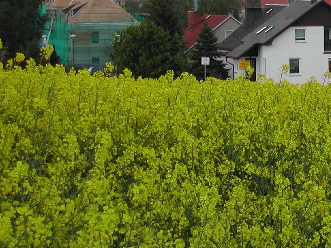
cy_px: 49
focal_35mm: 230
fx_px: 2199
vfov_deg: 6.5
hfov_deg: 8.6
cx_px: 307
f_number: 4.9
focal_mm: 24
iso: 100
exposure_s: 1/372
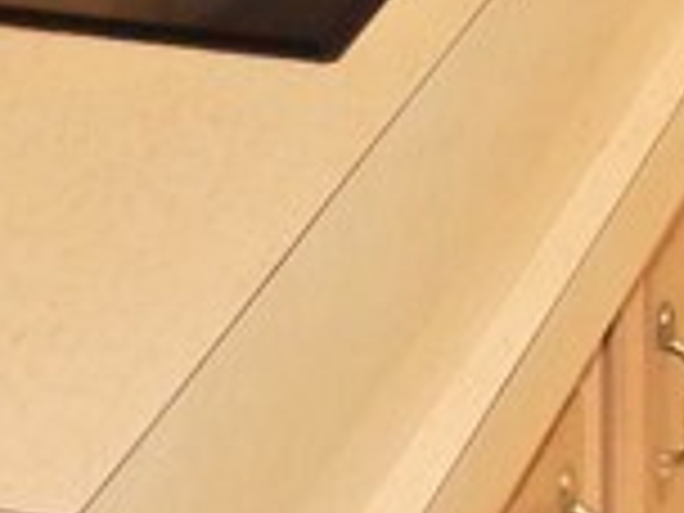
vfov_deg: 7.9
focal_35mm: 168
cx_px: 639
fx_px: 3320
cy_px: -886
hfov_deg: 11.7
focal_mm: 4.5
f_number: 3.4
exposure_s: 1/30
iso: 200
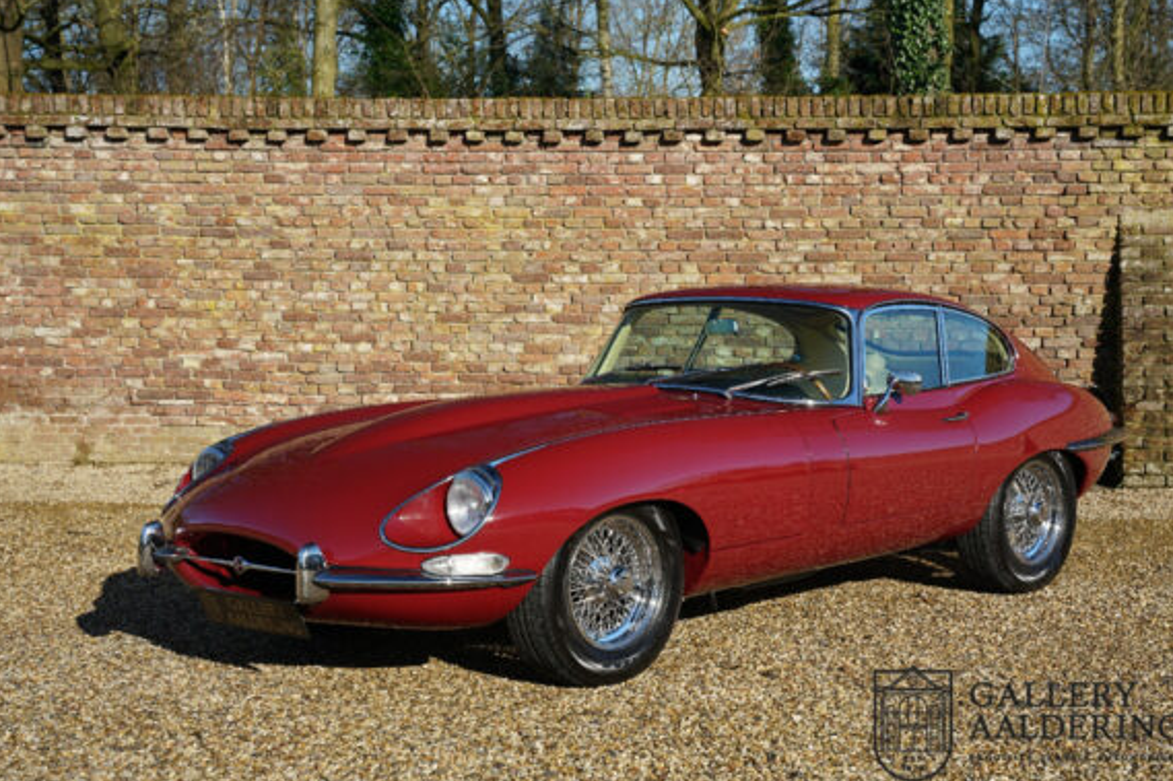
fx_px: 1906
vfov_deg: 23.2
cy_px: 404
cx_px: 610
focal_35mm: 59
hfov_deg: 34.2
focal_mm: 55.5
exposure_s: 1/160
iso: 100
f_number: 6.3
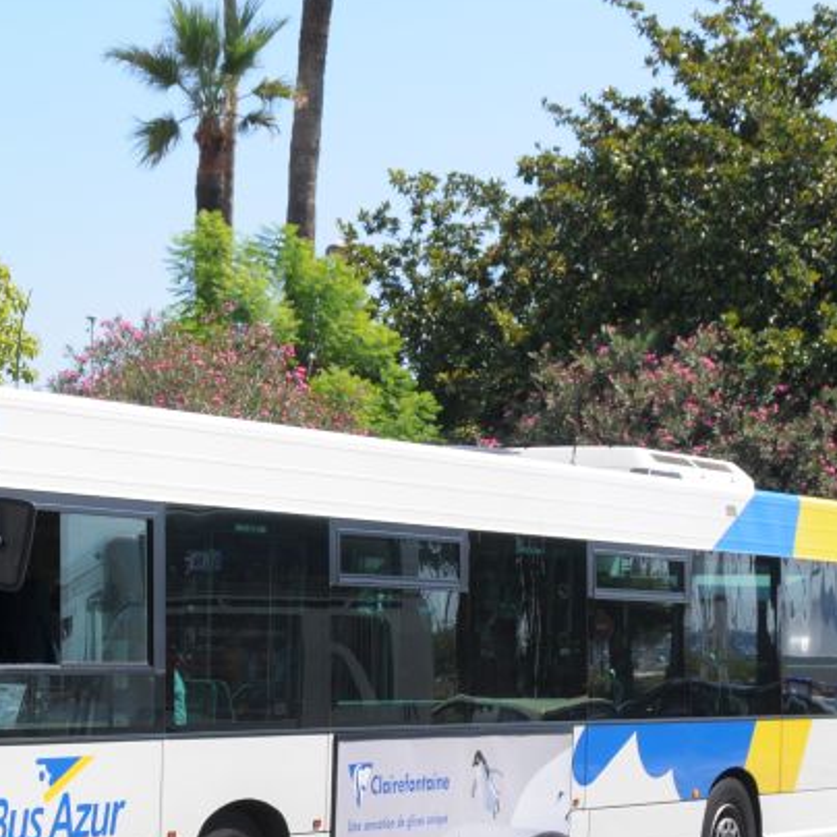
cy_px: 557
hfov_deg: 15.3
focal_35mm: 113
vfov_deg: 15.4
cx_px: 182
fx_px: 3093
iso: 200
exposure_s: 1/400
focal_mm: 35
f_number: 10
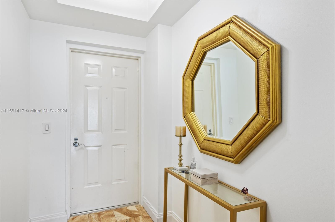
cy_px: 111
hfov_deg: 84.0
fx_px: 186
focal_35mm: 20
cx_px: 168
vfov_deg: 61.8
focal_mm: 20
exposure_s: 1/6
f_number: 8
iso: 200
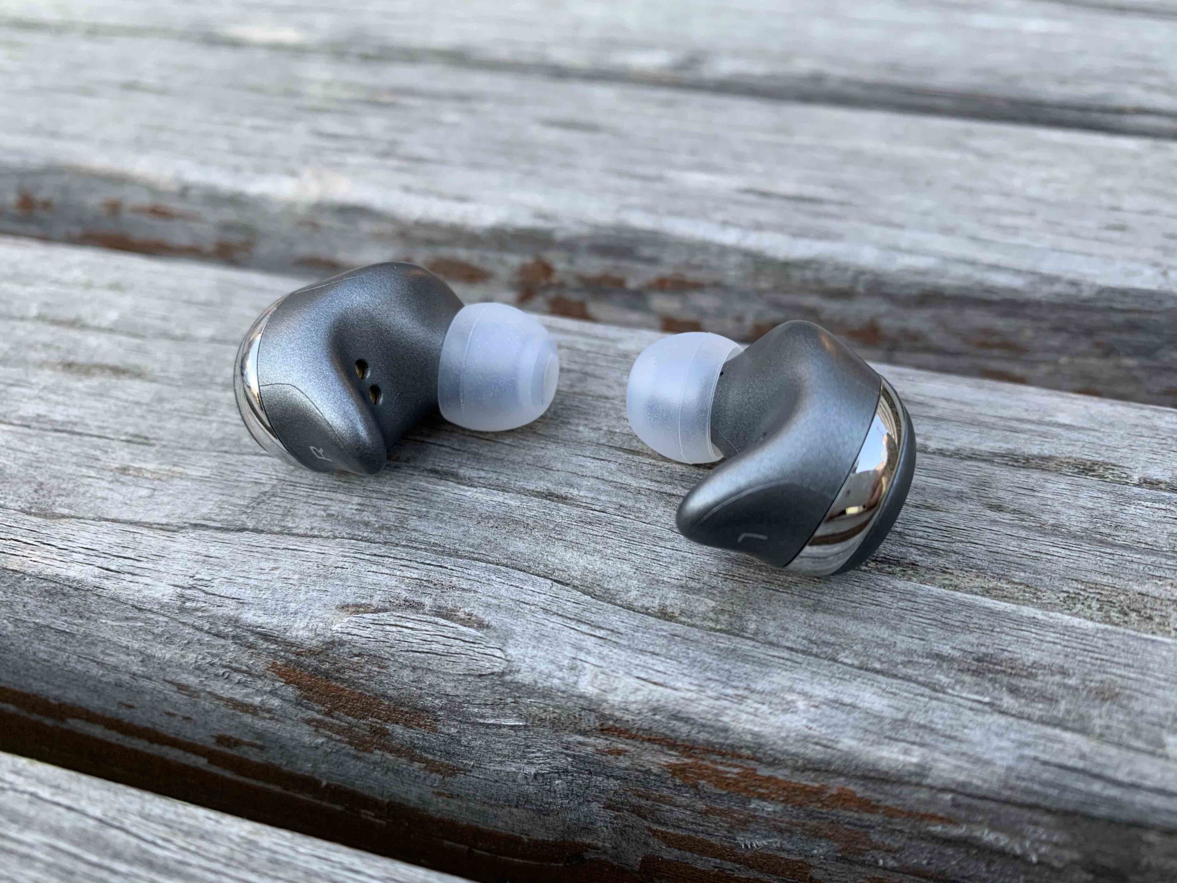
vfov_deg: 53.1
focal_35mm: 26
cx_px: 588
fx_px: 884
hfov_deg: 67.3
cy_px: 442
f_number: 1.8
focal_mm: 4.25
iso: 80
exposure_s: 1/121
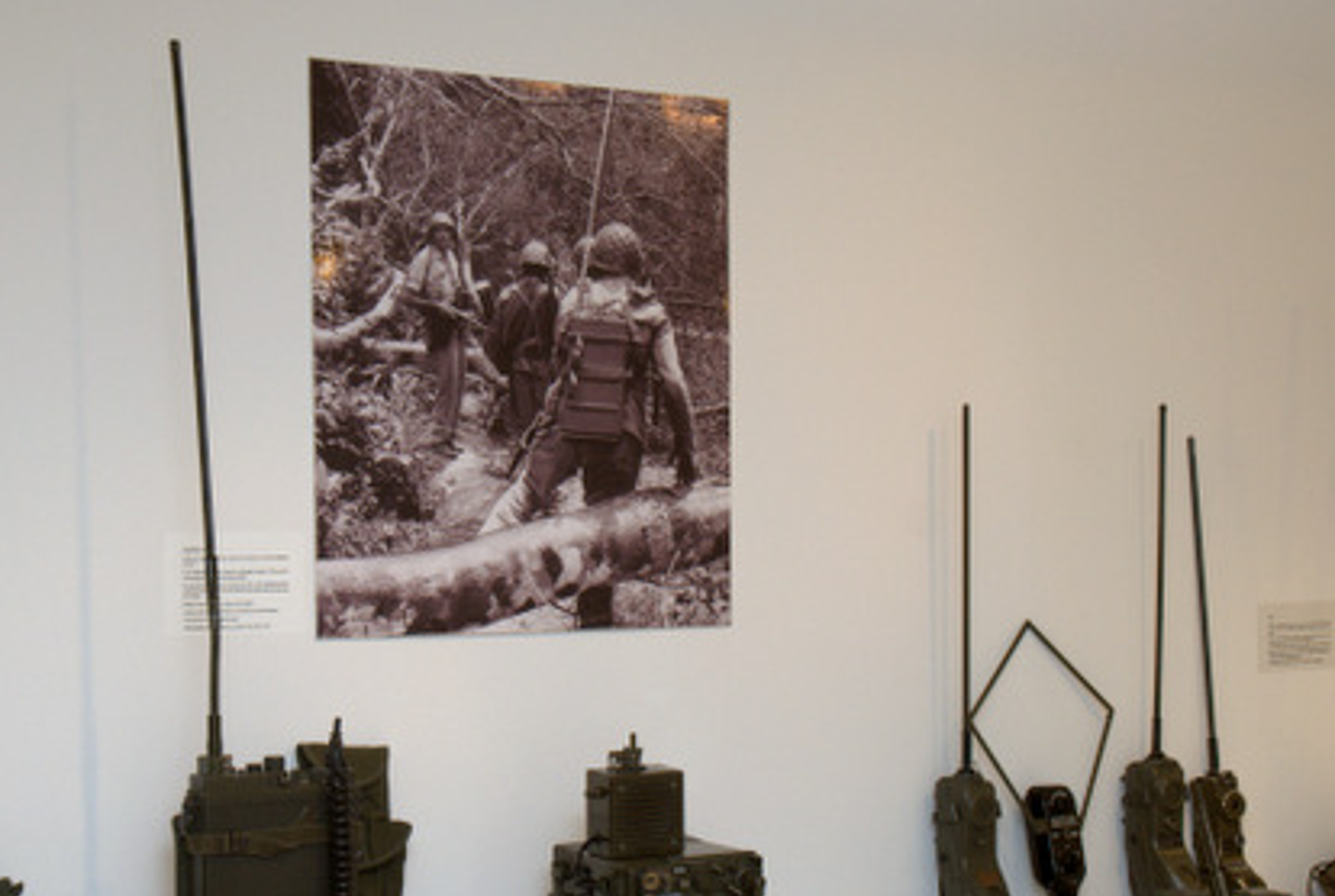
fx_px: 2081
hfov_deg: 35.6
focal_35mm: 56
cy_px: 591
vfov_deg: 24.2
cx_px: 642
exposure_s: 1/60
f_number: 5.6
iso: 400
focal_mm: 26
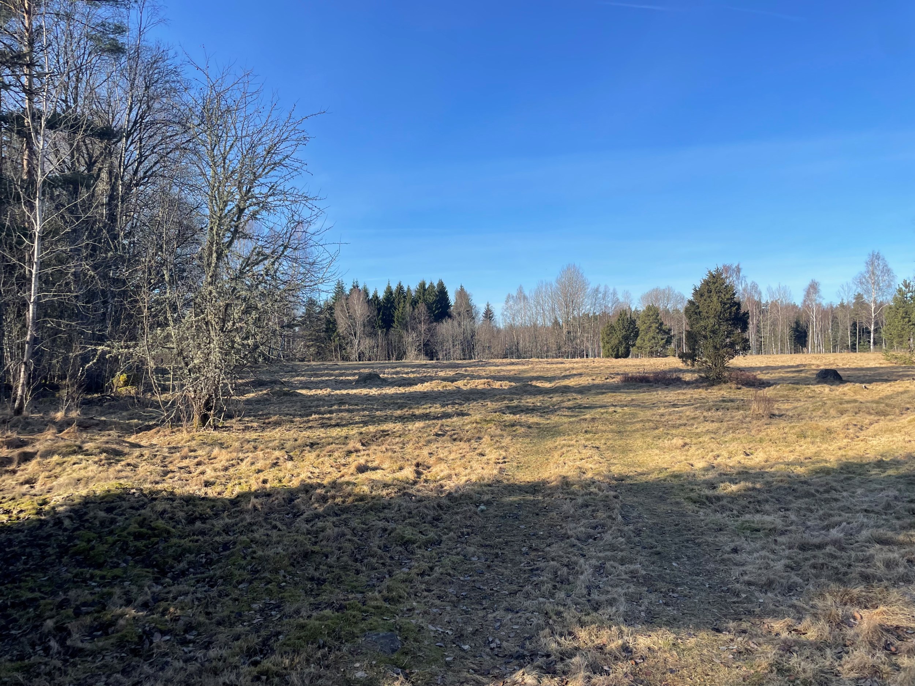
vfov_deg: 53.1
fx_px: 687
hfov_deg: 67.3
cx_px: 458
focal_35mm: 26
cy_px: 343
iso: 32
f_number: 1.6
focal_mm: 4.2
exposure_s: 1/2212
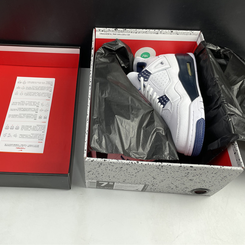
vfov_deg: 52.5
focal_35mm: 31
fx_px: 248
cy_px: 121
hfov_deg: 51.7
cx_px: 85
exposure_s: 1/100
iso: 64
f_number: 1.6
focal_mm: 4.2
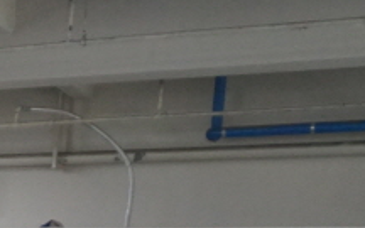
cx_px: -240
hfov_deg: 16.2
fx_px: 1124
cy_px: 500
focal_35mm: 113
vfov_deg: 10.4
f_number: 4
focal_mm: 16
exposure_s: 1/160
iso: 1600
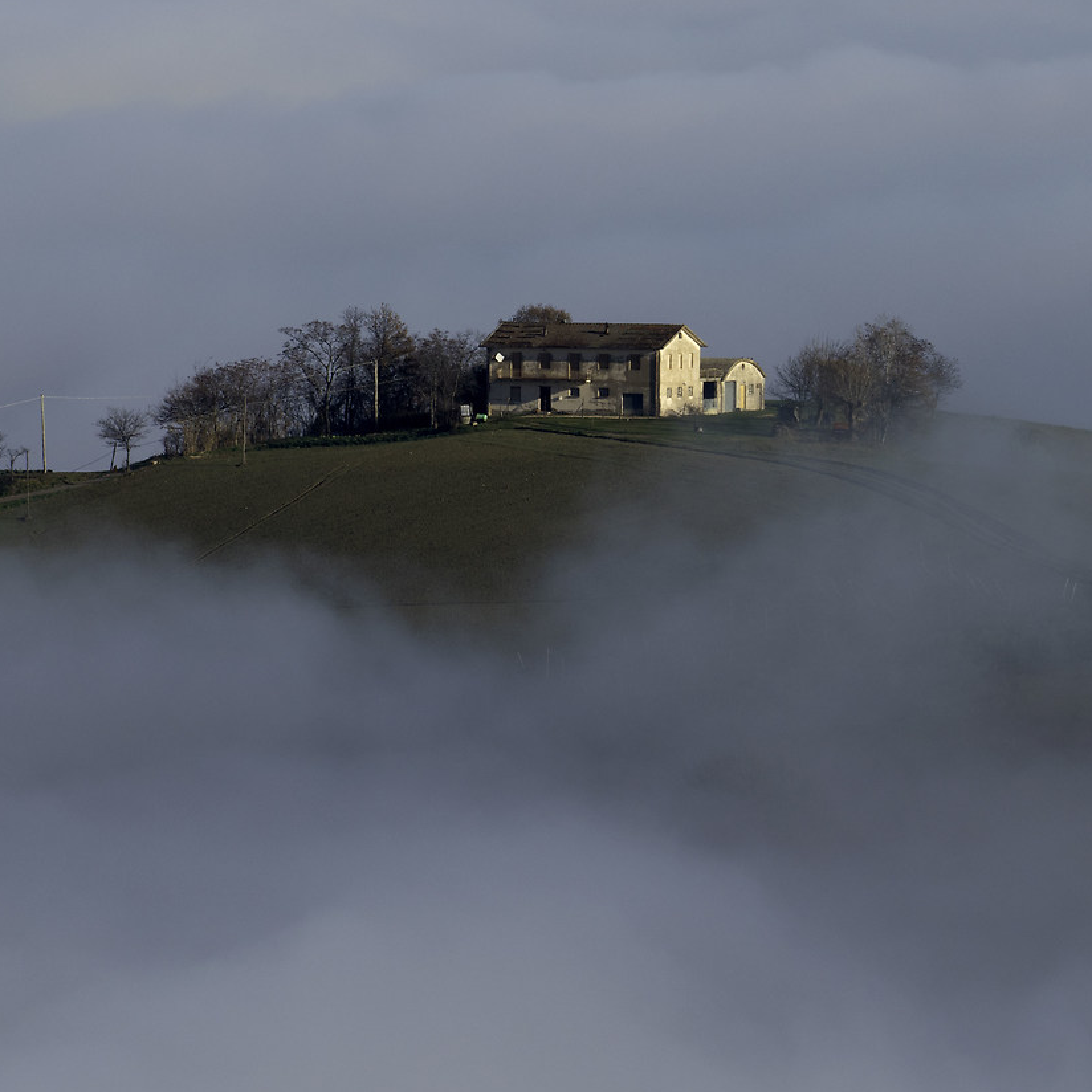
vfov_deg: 3.0
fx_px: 21200
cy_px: 419
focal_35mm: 594
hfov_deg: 3.0
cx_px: 651
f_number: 11
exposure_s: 1/320
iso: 100
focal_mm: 240
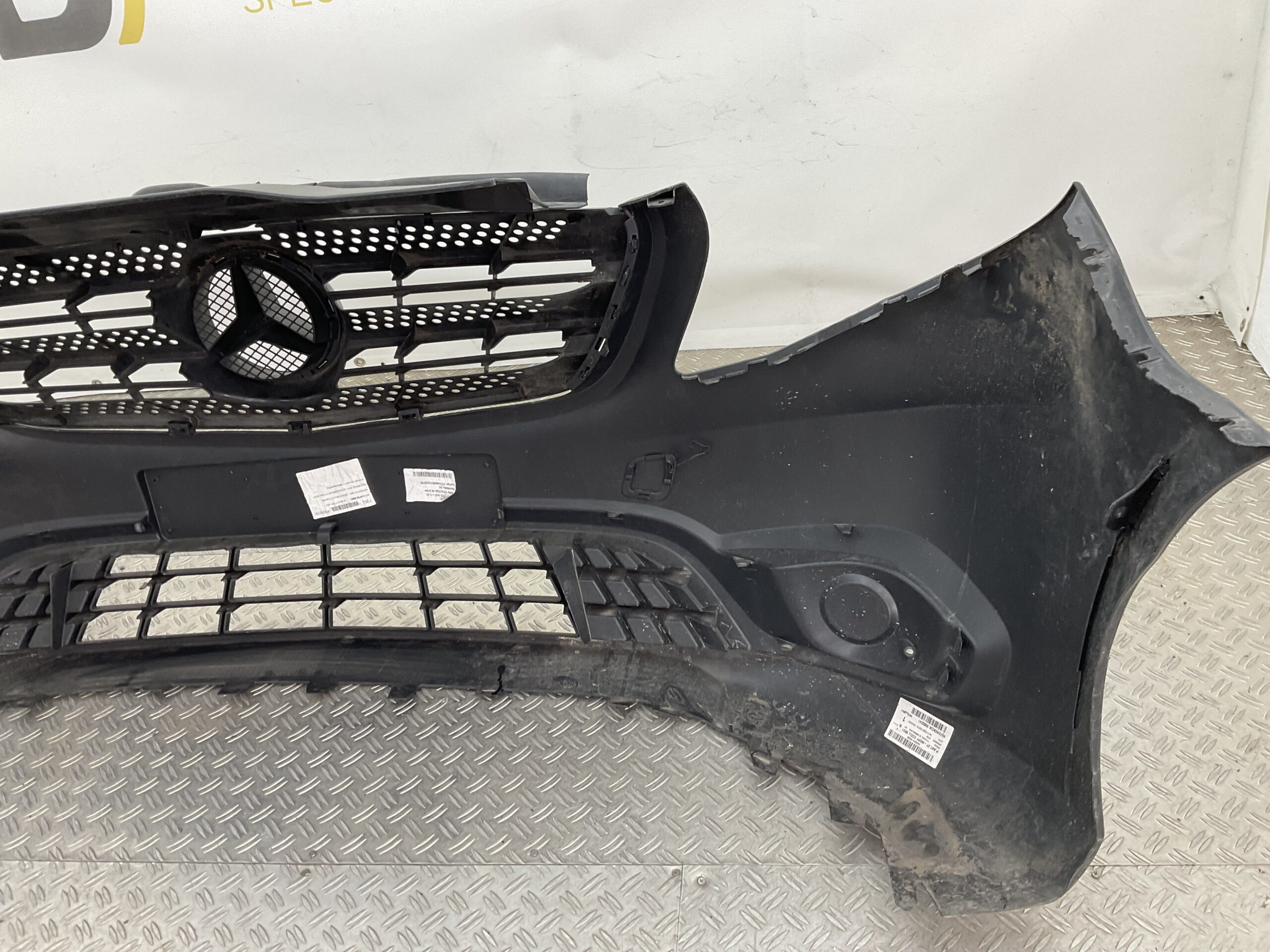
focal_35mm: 29
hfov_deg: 61.7
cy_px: 476
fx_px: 1064
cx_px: 635
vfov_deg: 48.2
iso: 40
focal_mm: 3
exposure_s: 1/120
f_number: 1.8
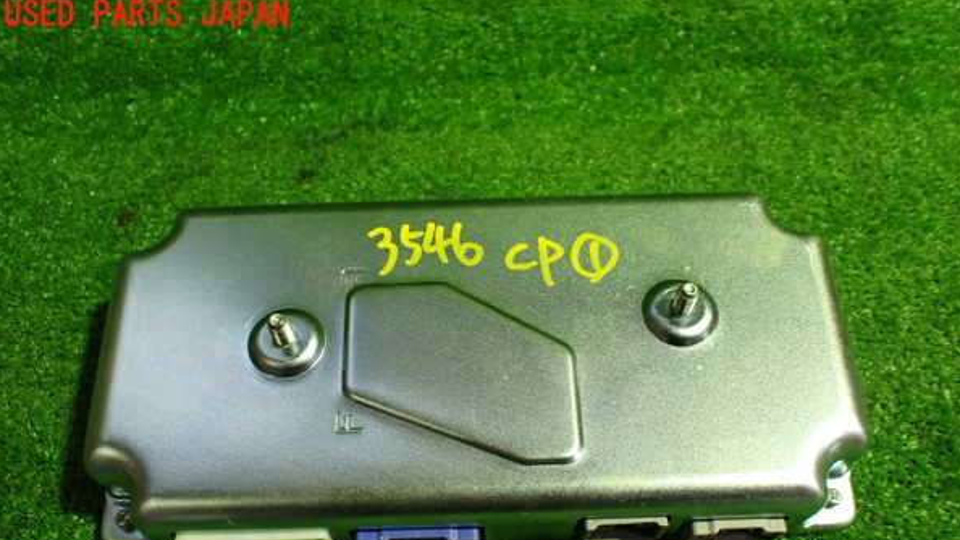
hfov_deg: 59.5
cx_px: 480
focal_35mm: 33
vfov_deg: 35.3
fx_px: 840
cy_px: 359
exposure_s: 1/125
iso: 800
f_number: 2.3
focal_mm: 5.4
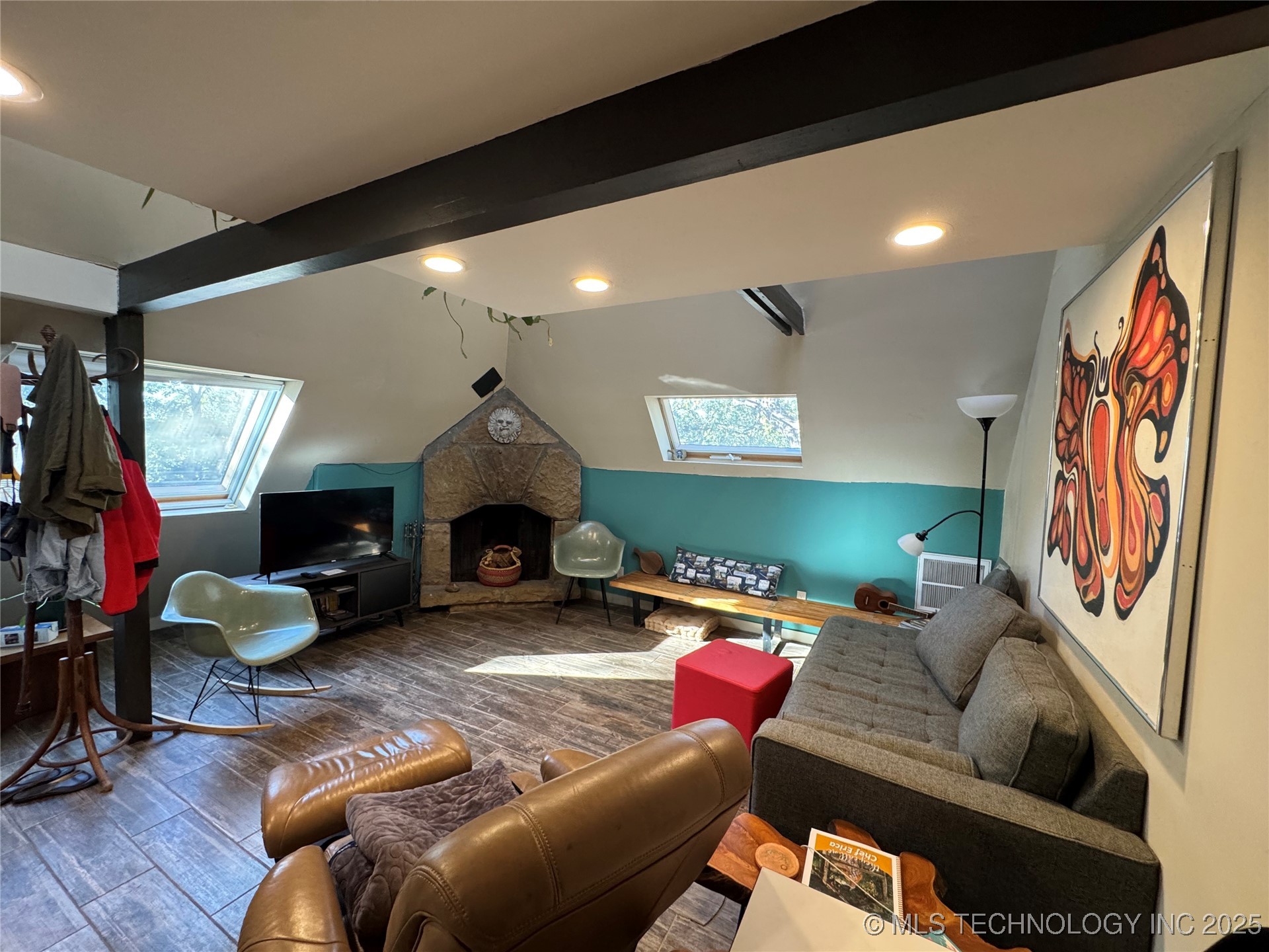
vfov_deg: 85.7
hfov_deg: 102.1
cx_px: 634
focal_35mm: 14
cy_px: 476
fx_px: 513
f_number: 2.2
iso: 320
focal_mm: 2.22
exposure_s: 1/60
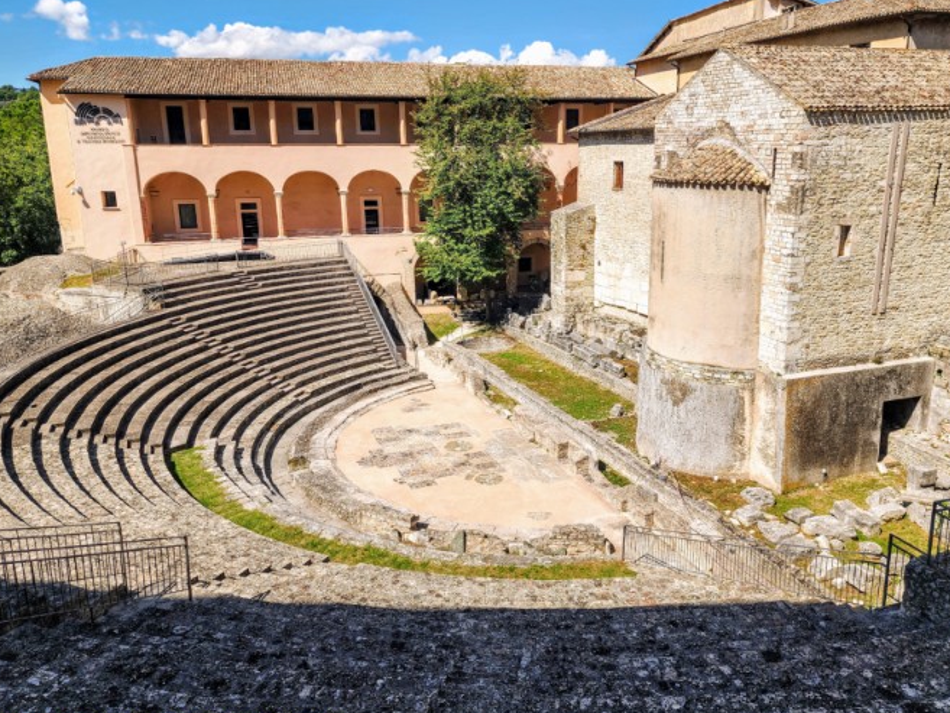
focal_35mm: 28
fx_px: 769
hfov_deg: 63.4
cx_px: 509
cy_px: 331
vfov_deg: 49.7
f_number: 1.8
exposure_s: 1/1044
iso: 12
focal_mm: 6.4
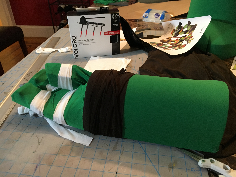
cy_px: 88
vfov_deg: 48.2
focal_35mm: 29
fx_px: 198
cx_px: 118
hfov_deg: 61.7
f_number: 2.2
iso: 200
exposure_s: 1/24
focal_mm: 4.15
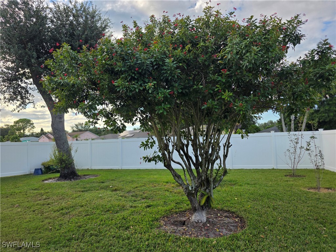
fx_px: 223
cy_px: 126
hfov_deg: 73.9
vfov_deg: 58.9
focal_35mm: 23
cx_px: 168
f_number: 1.7
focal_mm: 6.3
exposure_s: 1/2671
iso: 80
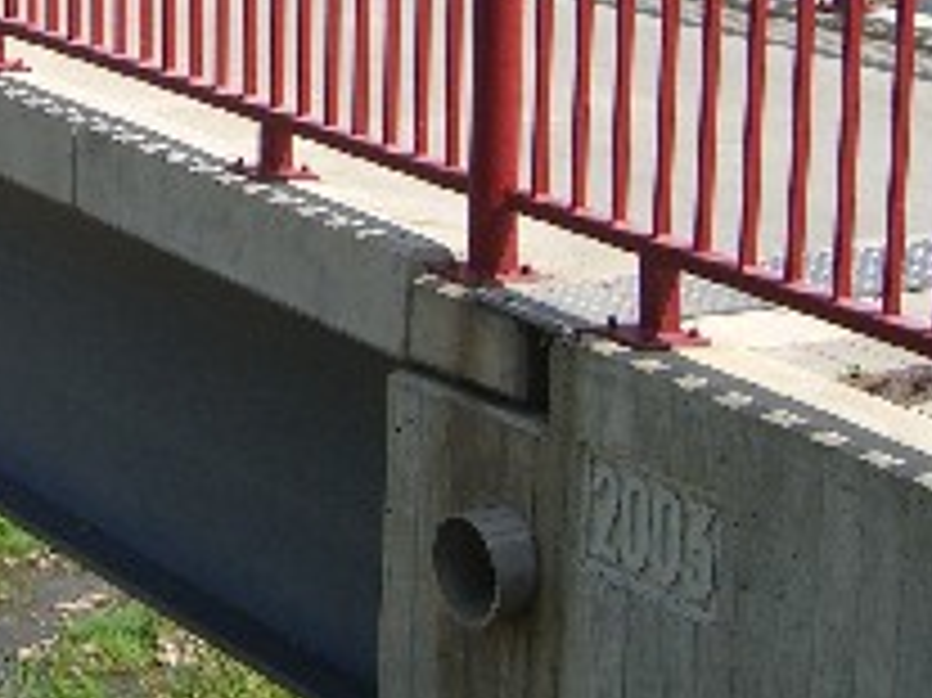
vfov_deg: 13.6
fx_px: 2879
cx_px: -241
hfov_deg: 17.4
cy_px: -11
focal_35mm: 107
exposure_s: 1/160
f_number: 8
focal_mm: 7.9
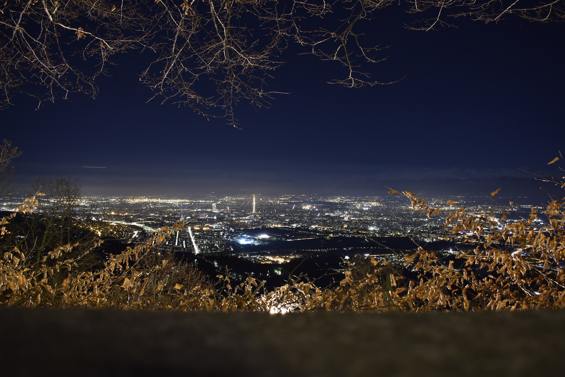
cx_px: 282
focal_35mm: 27
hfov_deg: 67.4
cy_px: 188
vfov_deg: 47.9
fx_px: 424
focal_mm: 18
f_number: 5.6
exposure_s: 6
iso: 250
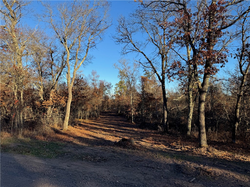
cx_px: 125
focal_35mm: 24
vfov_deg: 56.8
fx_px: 173
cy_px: 94
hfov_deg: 71.6
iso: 80
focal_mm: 6.76
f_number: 1.78
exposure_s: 1/1721
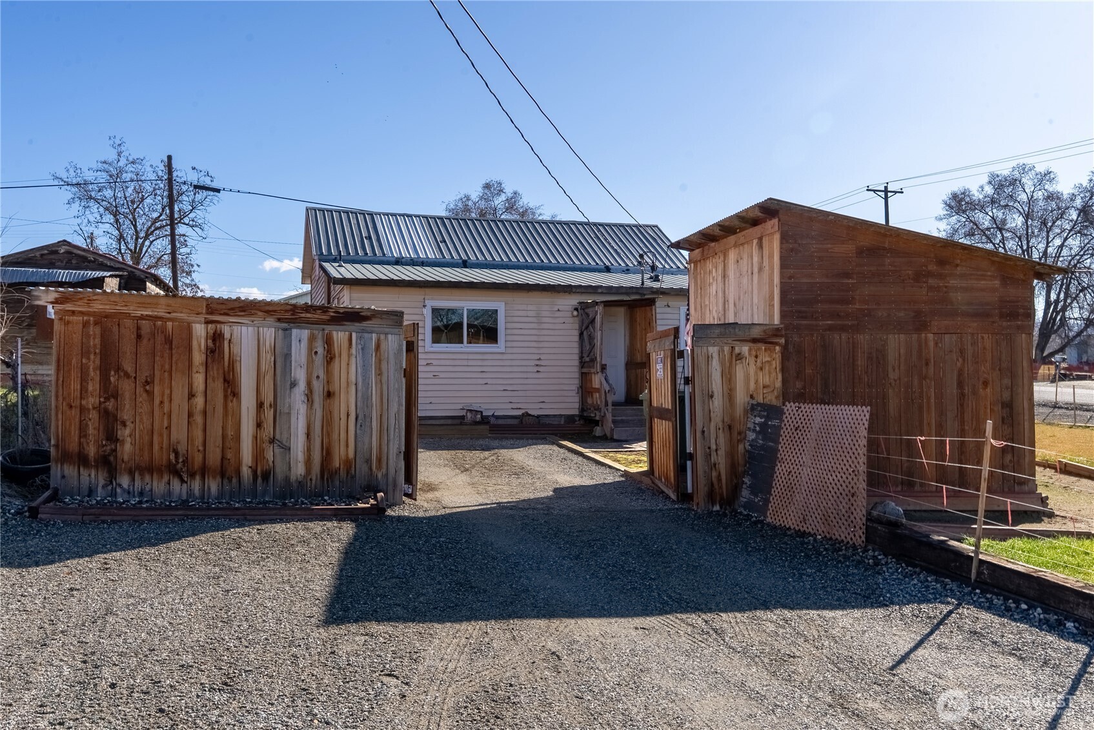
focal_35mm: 31
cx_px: 547
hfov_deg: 60.1
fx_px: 946
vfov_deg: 42.2
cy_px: 365
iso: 100
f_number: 13
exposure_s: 1/5000
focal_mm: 31.1
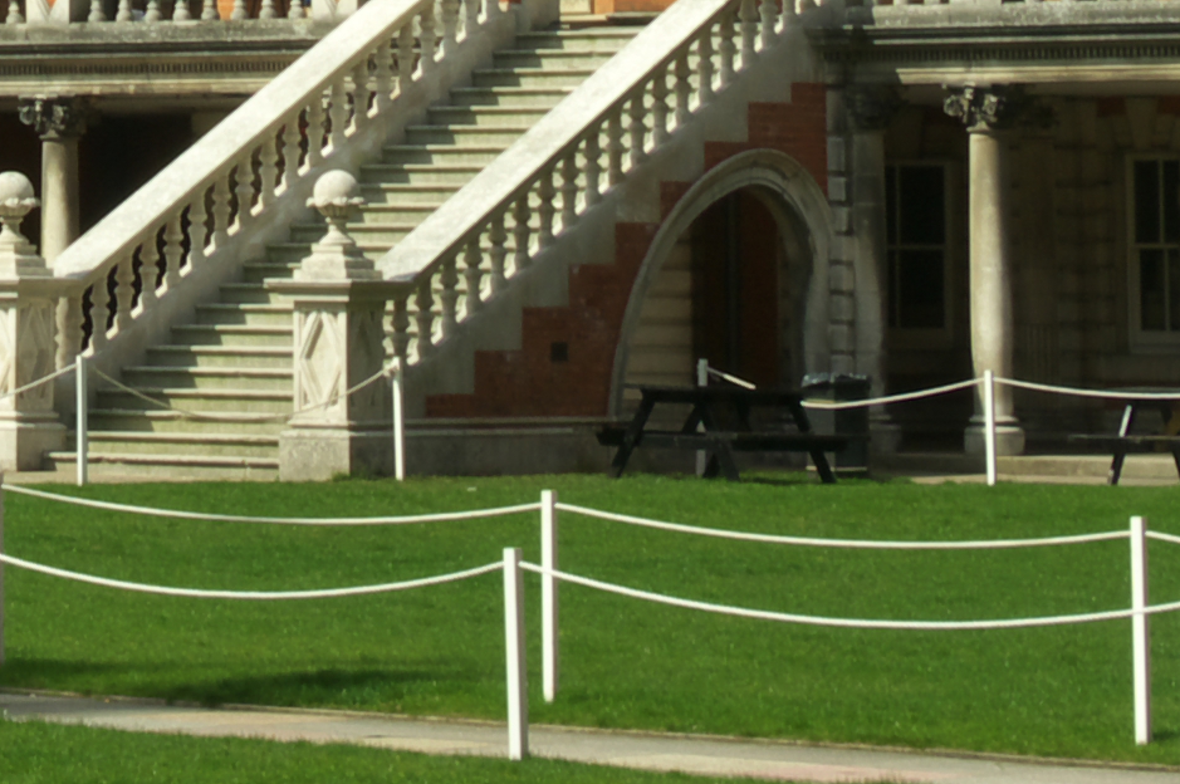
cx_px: -469
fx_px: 6843
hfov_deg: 9.6
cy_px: -1109
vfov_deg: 6.3
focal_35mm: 209
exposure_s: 1/80
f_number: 11
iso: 100
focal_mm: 28
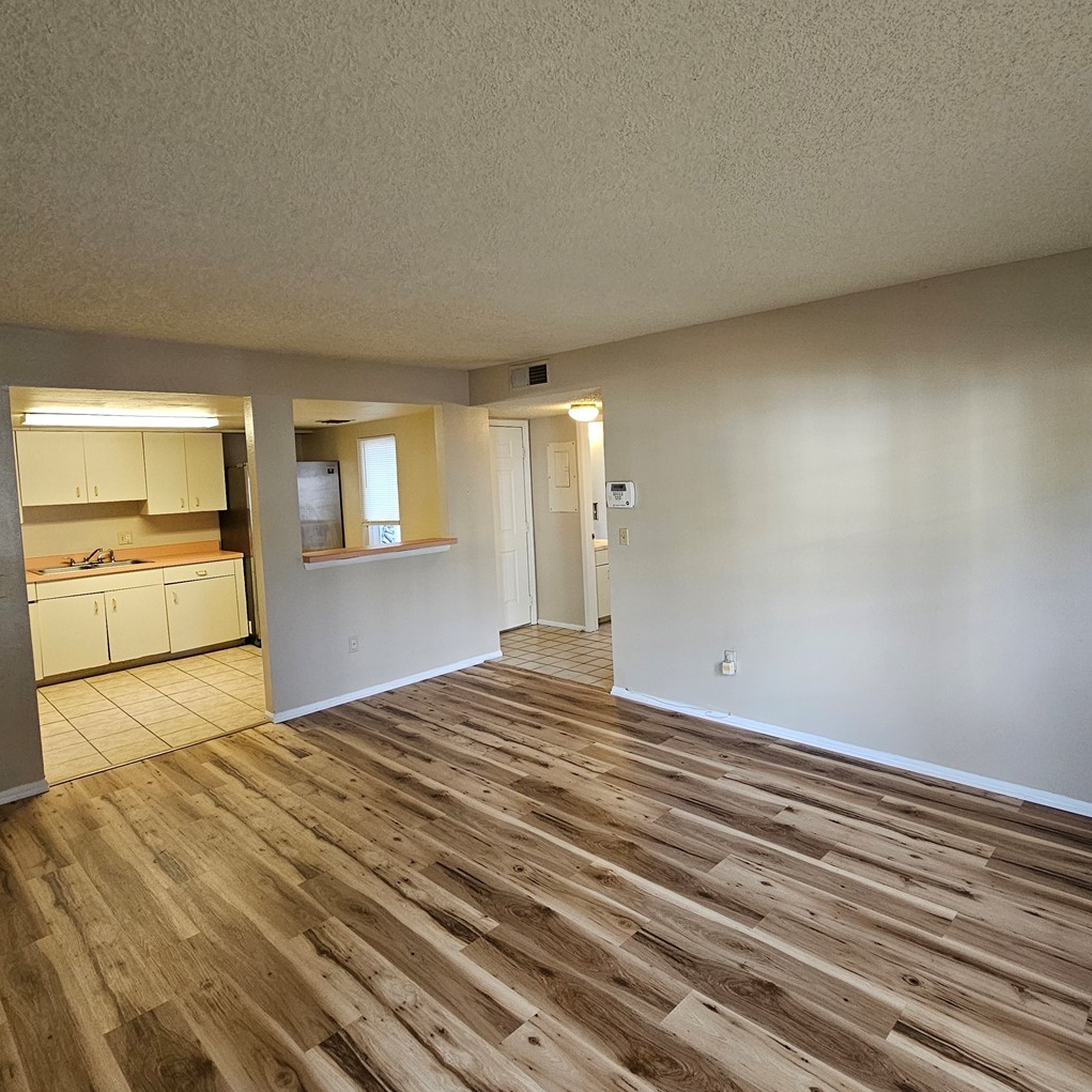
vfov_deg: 80.6
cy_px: 506
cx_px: 597
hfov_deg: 80.5
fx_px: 642
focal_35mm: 18
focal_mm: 2.2
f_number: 2.2
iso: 250
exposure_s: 1/60
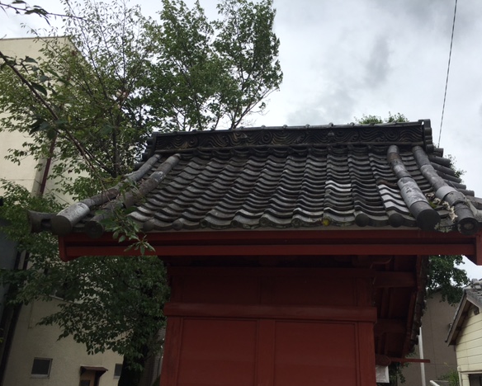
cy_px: 197
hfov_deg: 57.1
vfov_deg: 47.2
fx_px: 443
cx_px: 263
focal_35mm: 31
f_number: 2.2
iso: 25
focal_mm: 4.15
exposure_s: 1/1350
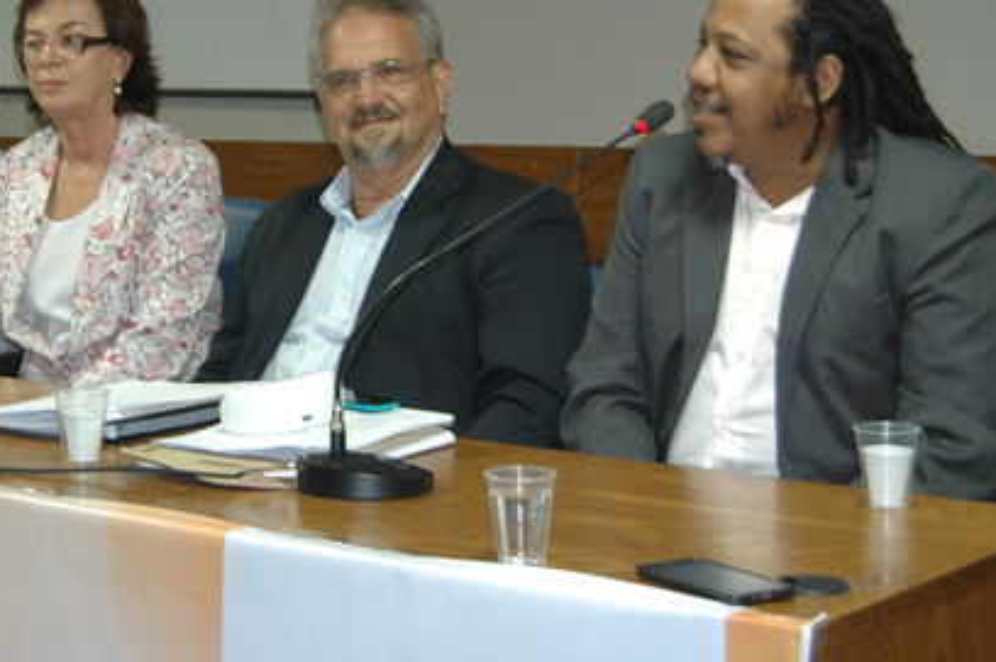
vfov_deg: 15.7
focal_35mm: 86
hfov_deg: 23.4
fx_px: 2376
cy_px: 85
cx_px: 218
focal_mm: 32
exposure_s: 1/5
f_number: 5
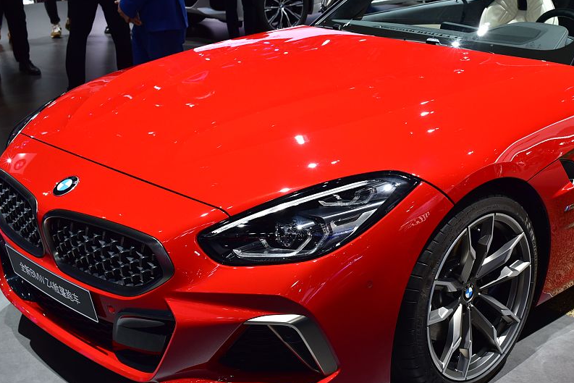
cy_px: 178
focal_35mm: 53
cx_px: 402
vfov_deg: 25.5
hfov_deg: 36.9
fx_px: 845
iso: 800
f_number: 7.1
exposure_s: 1/125
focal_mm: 35
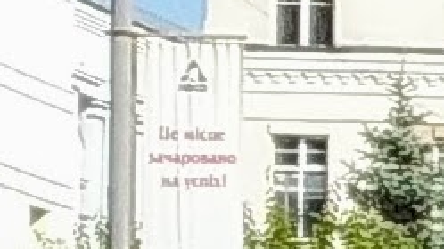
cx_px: 979
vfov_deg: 6.4
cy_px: 908
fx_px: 1919
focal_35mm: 163
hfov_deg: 11.5
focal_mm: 3.82
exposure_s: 1/744
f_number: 2.2
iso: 100
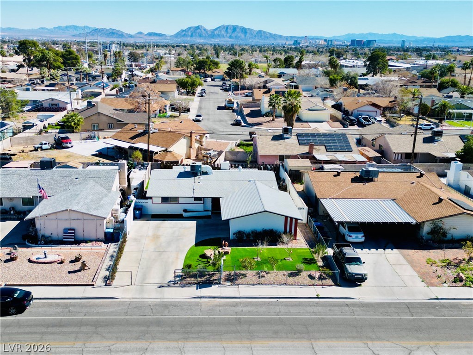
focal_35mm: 24
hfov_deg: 71.6
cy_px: 178
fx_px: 328
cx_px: 236
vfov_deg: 56.8
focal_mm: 6.72
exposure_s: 1/2500
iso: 100
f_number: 1.7
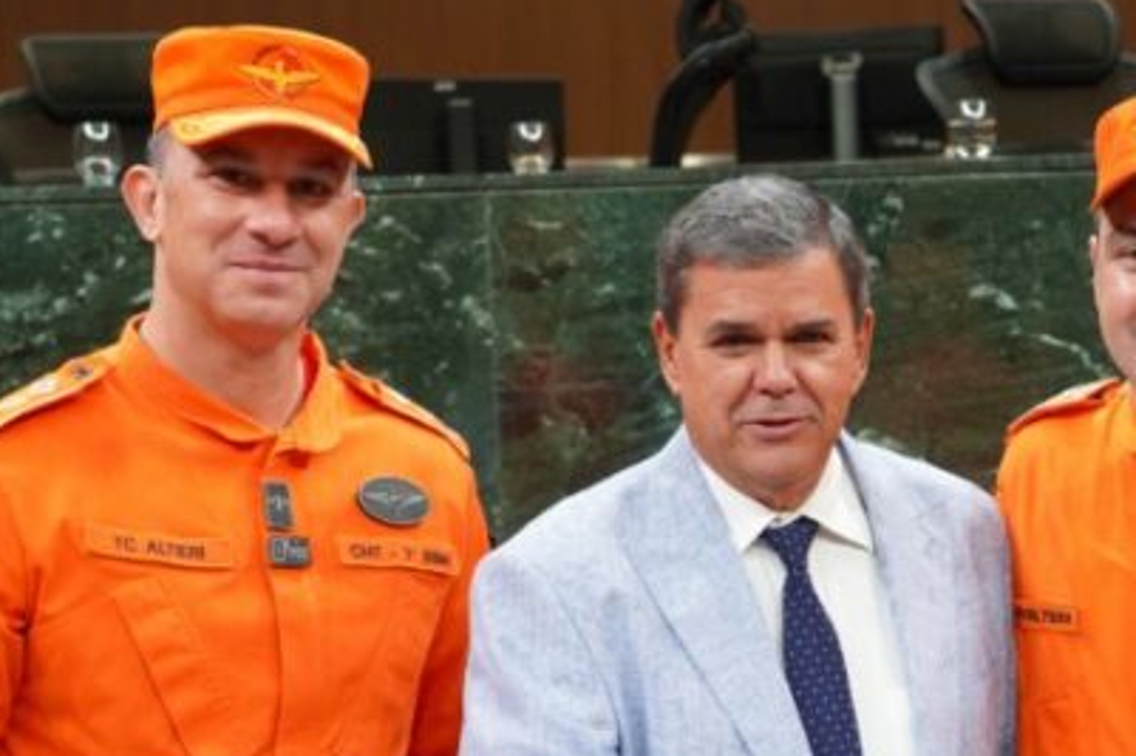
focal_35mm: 101
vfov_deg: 13.4
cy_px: 685
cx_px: 870
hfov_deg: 20.0
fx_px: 3186
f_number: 5
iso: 1250
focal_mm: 45
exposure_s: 1/160
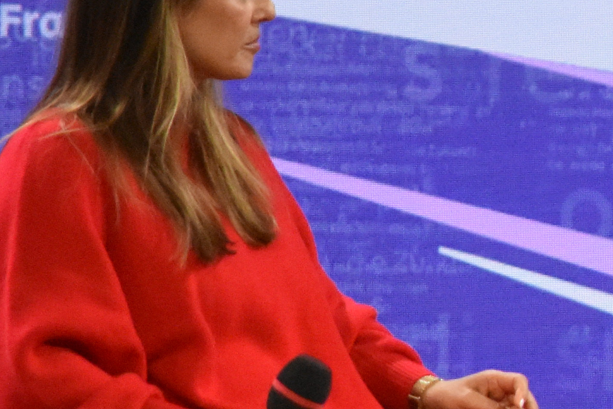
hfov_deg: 2.3
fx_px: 15549
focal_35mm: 913
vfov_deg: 1.5
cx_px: 1223
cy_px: 293
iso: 4000
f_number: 5
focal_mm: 145
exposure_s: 1/500
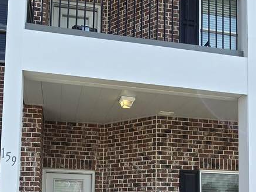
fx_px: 281
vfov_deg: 34.5
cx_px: 108
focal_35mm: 38
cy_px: 188
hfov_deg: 48.8
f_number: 2.2
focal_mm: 2.2
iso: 50
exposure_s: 1/666
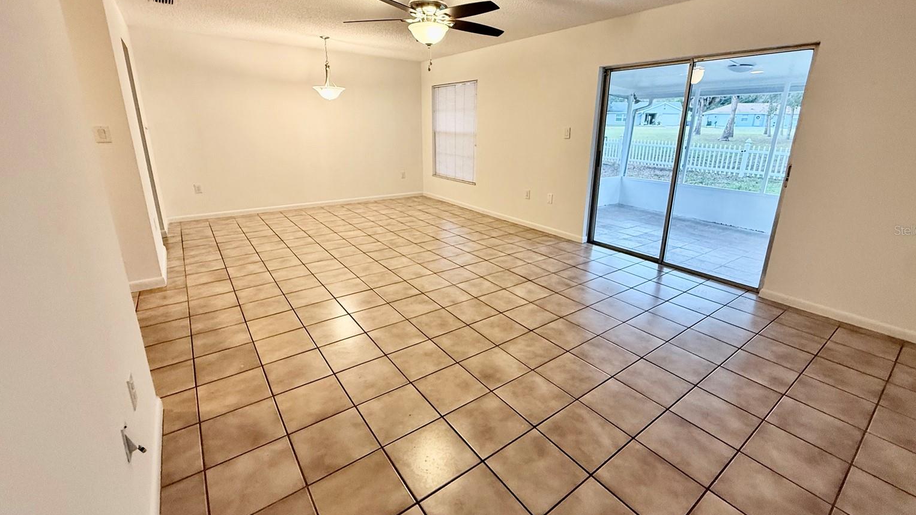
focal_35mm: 16
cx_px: 470
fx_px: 389
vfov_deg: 66.9
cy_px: 230
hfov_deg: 99.3
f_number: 2.2
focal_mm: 2.22
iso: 250
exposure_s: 1/60
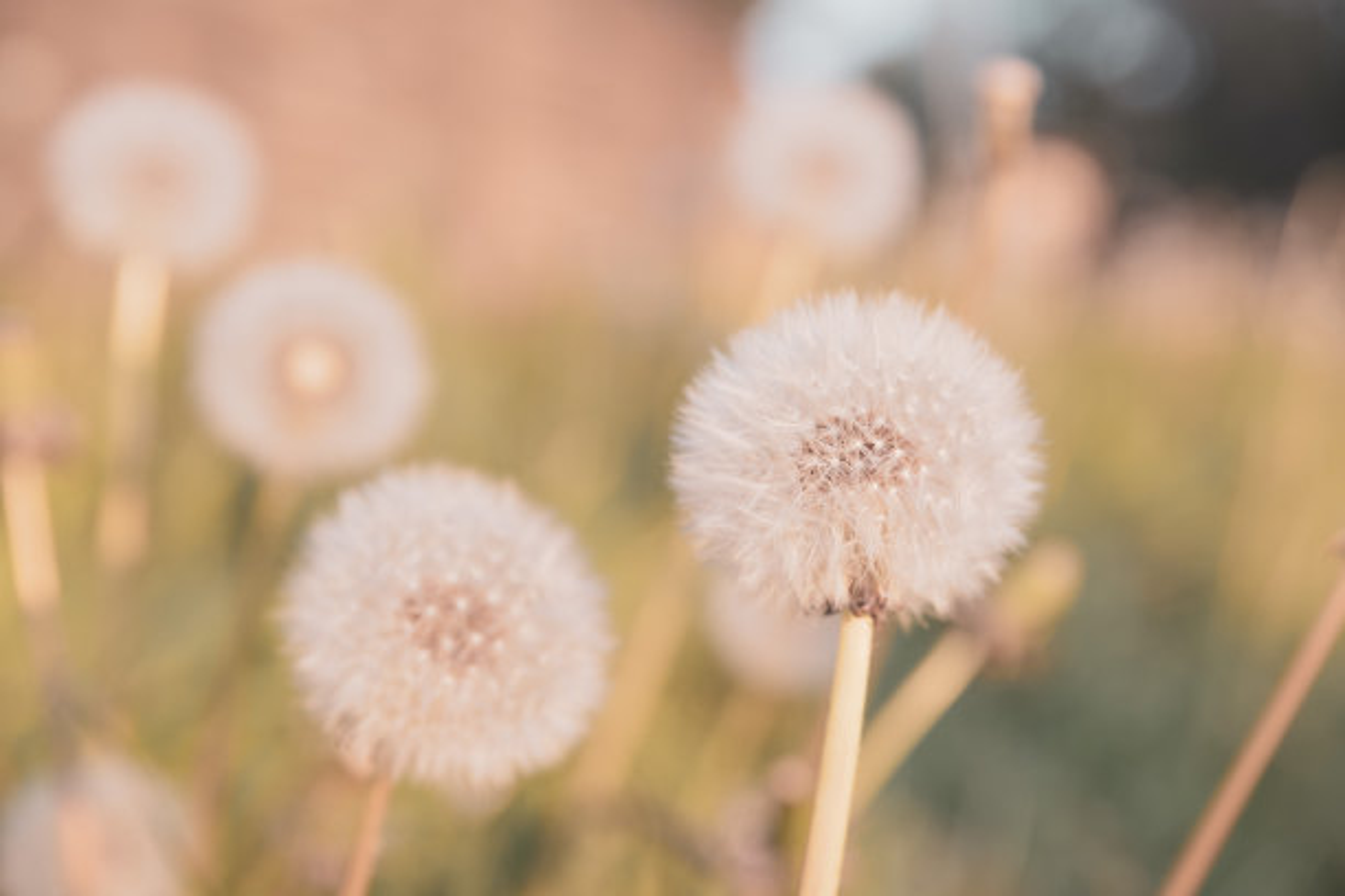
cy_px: 448
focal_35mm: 70
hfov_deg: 28.8
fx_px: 2615
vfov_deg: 19.5
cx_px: 672
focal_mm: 70
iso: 200
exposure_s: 1/250
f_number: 4
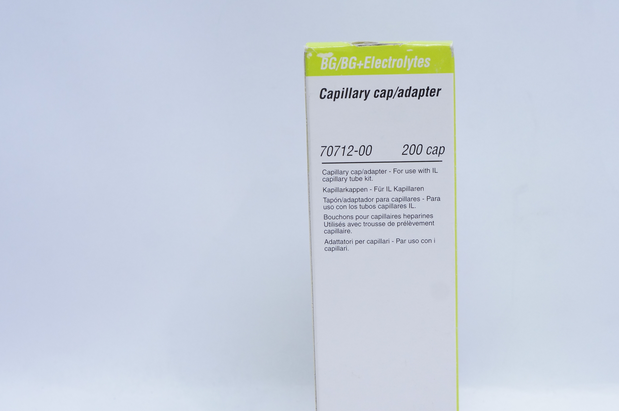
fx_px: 922
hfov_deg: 36.9
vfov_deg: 25.1
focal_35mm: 54
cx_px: 389
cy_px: 255
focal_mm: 27
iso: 800
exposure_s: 1/50
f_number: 7.1
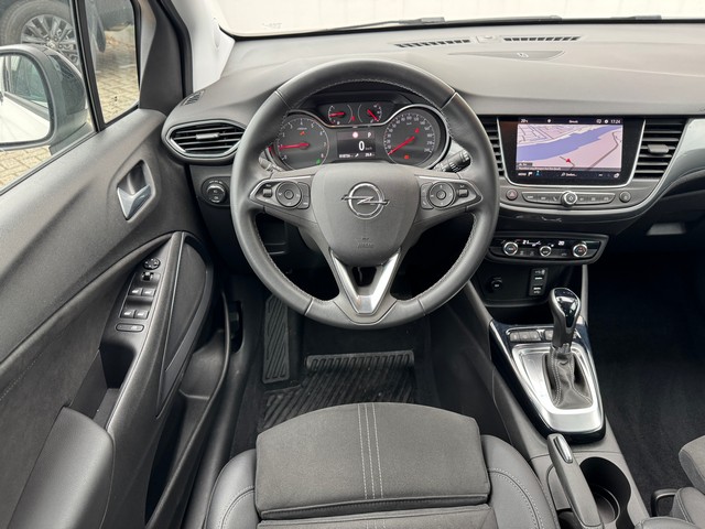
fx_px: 489
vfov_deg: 56.8
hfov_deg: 71.6
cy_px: 264
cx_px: 352
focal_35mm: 24
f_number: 1.78
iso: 200
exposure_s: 1/119
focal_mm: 6.76
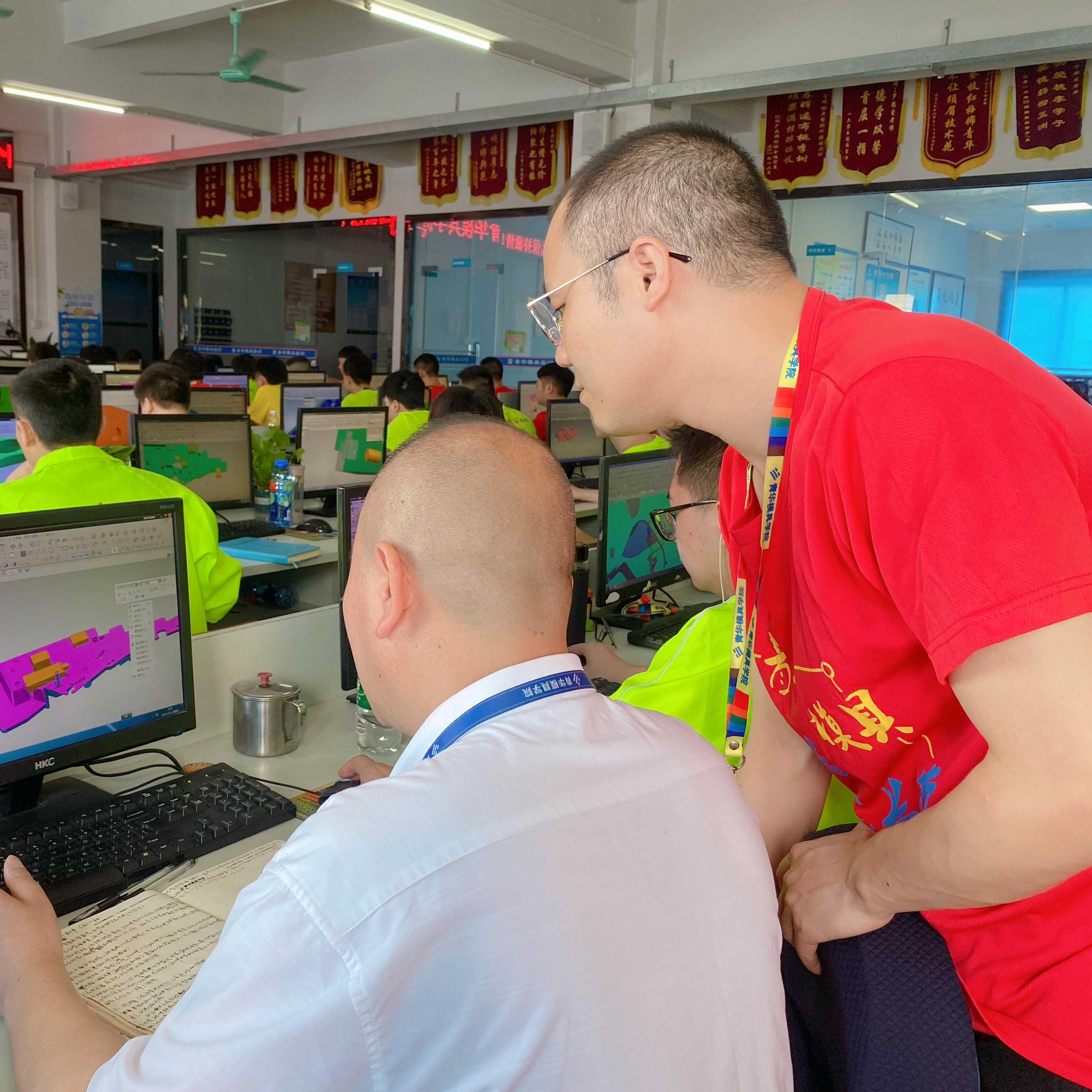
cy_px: 543
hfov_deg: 51.7
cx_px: 383
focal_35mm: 31
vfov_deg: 52.5
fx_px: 1106
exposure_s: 1/117
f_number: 1.8
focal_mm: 4.25
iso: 80
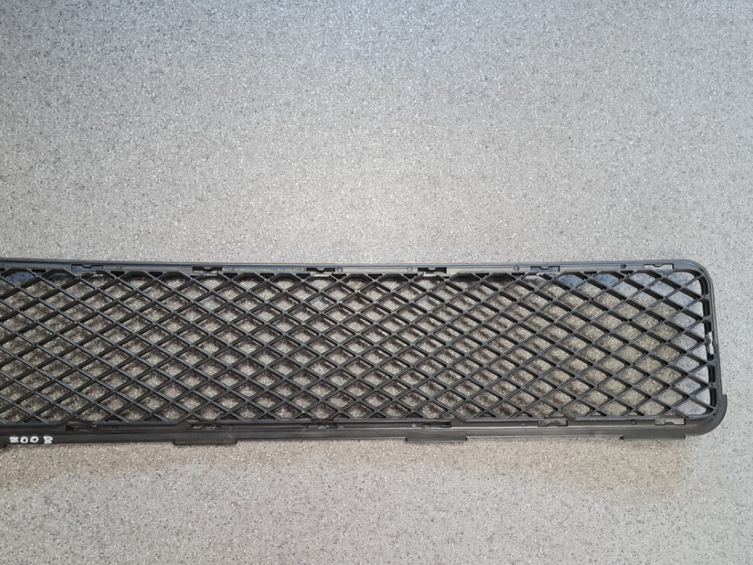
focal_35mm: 37
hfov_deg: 50.1
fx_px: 805
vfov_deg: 38.5
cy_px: 335
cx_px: 339
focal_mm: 5.4
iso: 200
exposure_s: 1/100
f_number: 1.8
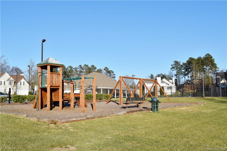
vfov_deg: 34.2
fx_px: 246
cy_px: 76
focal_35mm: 39
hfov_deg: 49.6
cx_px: 114
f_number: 10
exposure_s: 1/400
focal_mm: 26
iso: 200
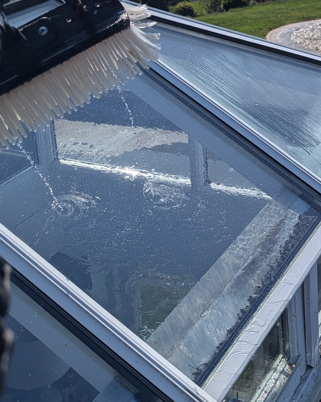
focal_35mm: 66
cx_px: 259
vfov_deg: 27.9
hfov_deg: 22.8
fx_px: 784
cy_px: 63
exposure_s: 1/3333
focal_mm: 6.81
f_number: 1.85
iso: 47
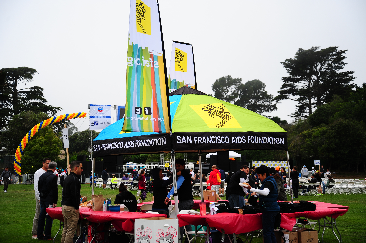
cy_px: 122
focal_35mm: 56
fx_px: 569
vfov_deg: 24.2
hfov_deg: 35.7
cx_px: 183
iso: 400
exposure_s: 1/500
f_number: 4.2
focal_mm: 56
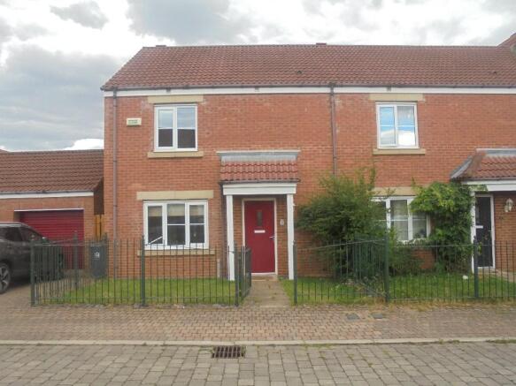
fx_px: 387
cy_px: 193
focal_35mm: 26
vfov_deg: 53.0
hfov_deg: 67.3
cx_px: 258
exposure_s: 1/250
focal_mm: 4.6
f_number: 3.5
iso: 100
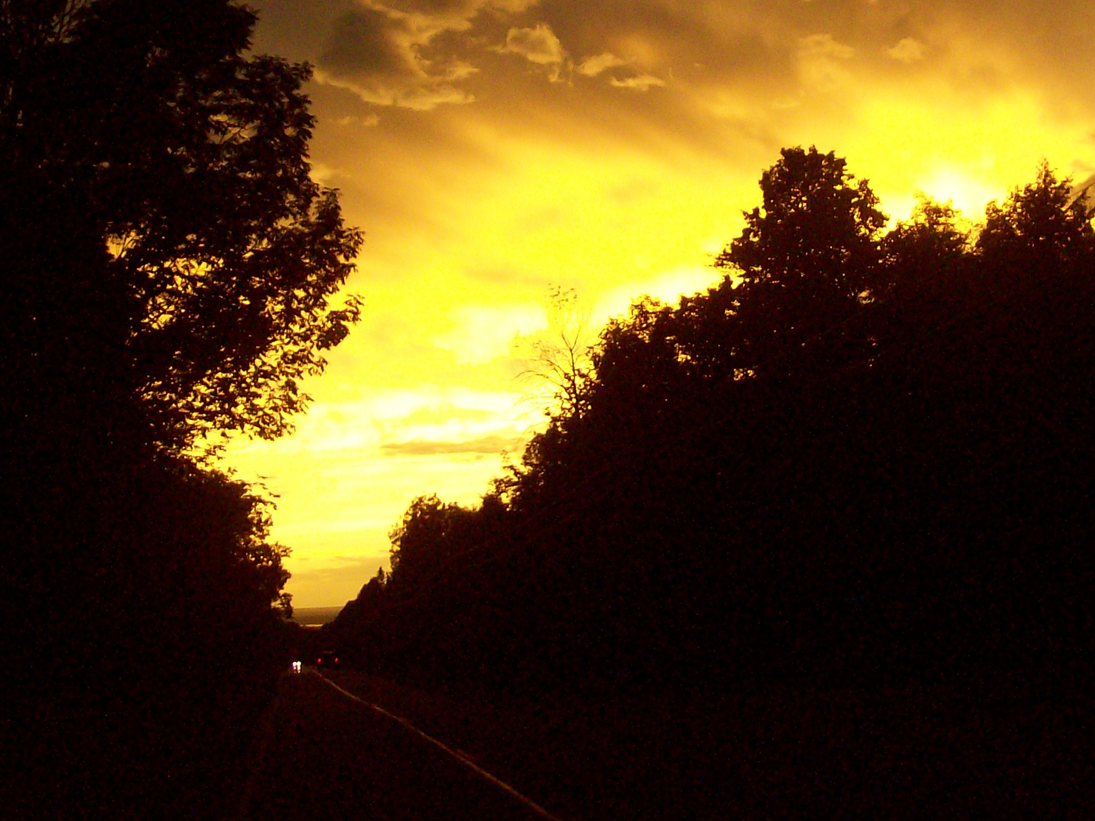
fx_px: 1802
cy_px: 212
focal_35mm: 57
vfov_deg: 25.4
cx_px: 747
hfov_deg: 33.4
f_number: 2.7
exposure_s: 1/68.9
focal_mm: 6
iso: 140
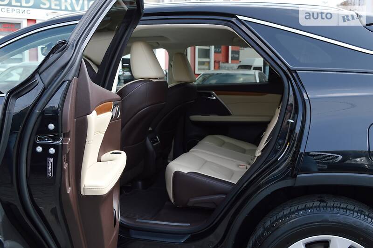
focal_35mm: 36
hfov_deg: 53.2
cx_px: 186
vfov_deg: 36.8
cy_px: 124
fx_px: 373
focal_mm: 24
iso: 125
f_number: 5.6
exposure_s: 1/125
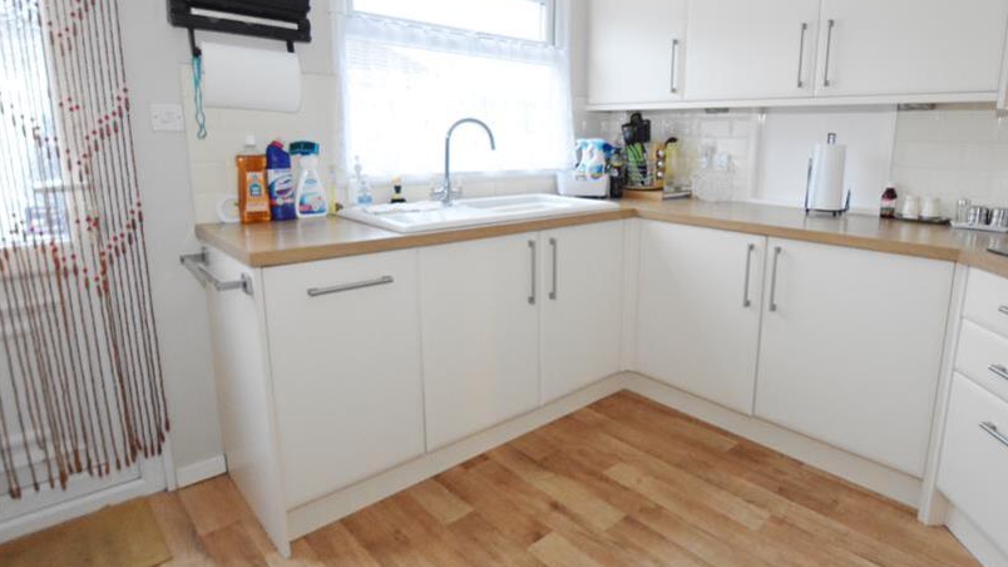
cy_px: 237
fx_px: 534
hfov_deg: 85.9
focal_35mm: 20
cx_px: 587
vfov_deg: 55.6
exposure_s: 1/125
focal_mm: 10
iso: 3200
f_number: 3.5
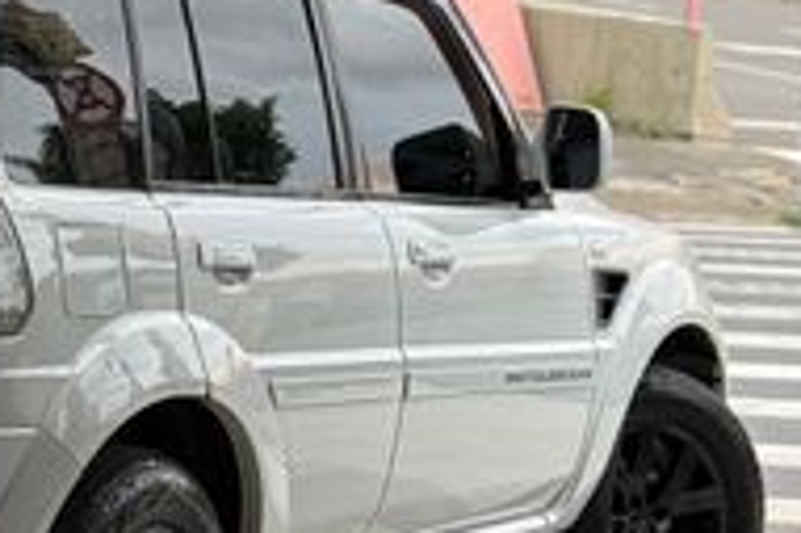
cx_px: -147
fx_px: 2734
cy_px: 180
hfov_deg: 16.0
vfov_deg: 11.1
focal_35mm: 123
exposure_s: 1/819
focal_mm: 6.76
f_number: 1.78
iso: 100
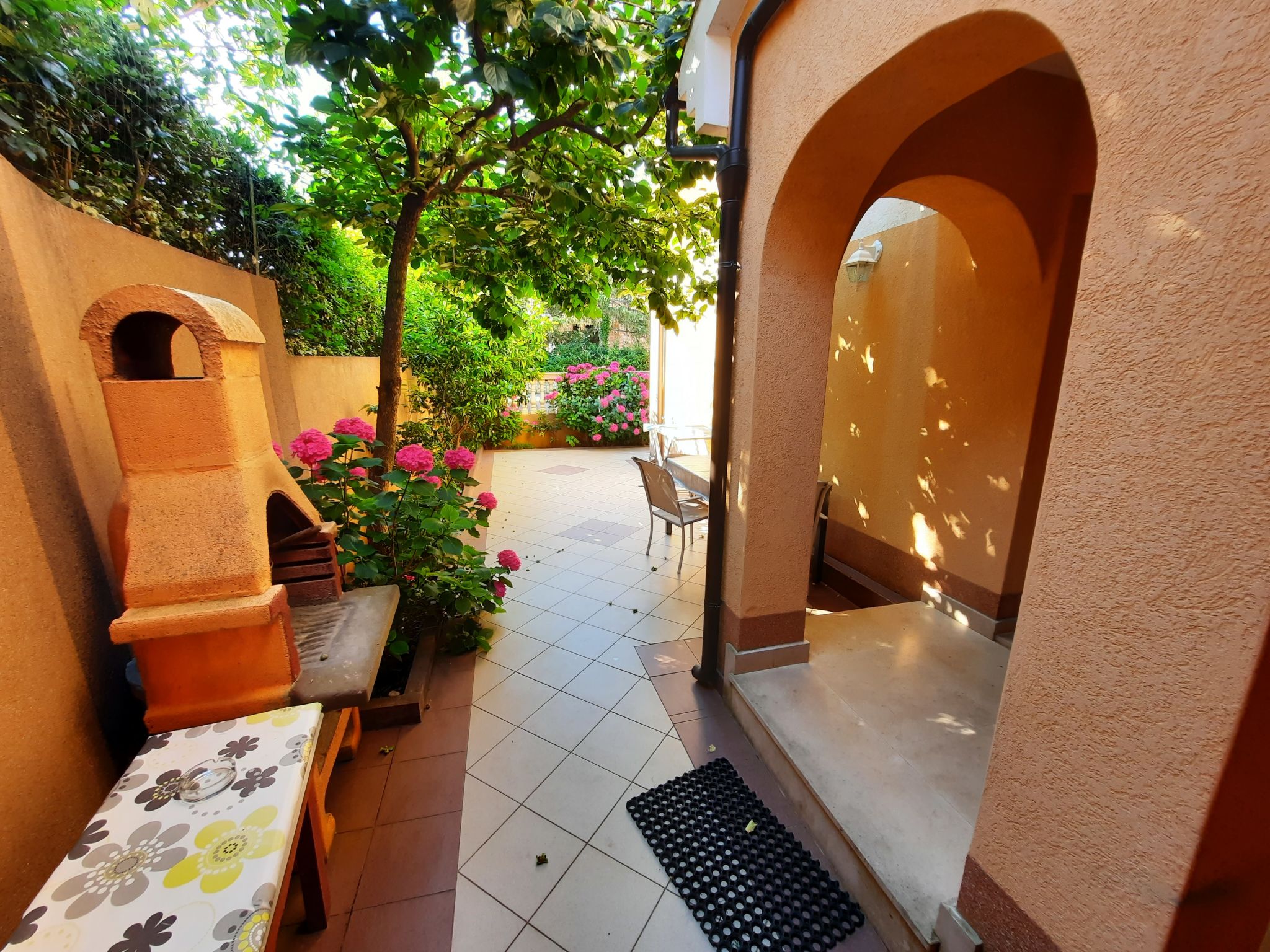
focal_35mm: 13
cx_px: 635
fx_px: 477
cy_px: 476
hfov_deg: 106.2
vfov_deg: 89.9
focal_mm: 1.74
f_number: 2.2
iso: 40
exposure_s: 1/50
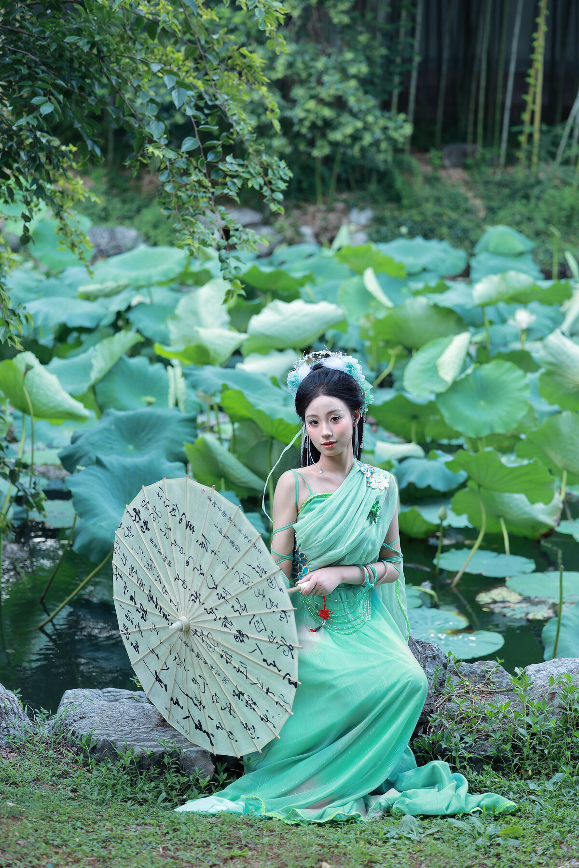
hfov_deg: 19.7
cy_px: 434
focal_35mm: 69
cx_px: 290
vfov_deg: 29.2
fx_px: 1664
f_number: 2.8
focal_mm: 70
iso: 200
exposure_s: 1/160
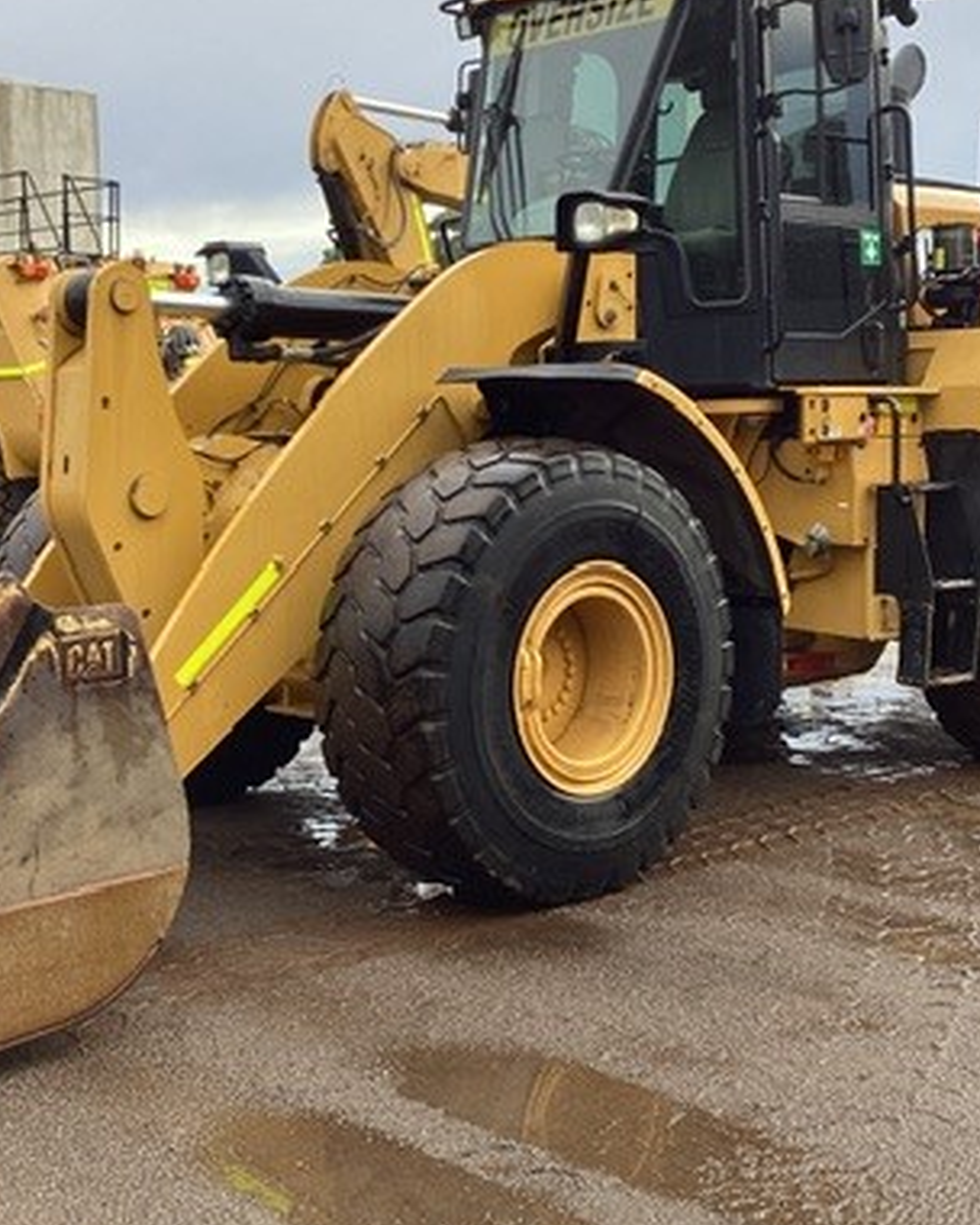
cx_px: 377
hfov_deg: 29.6
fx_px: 1849
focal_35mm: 51
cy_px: 545
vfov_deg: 36.6
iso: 25
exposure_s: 1/201
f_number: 2.4
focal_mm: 3.3
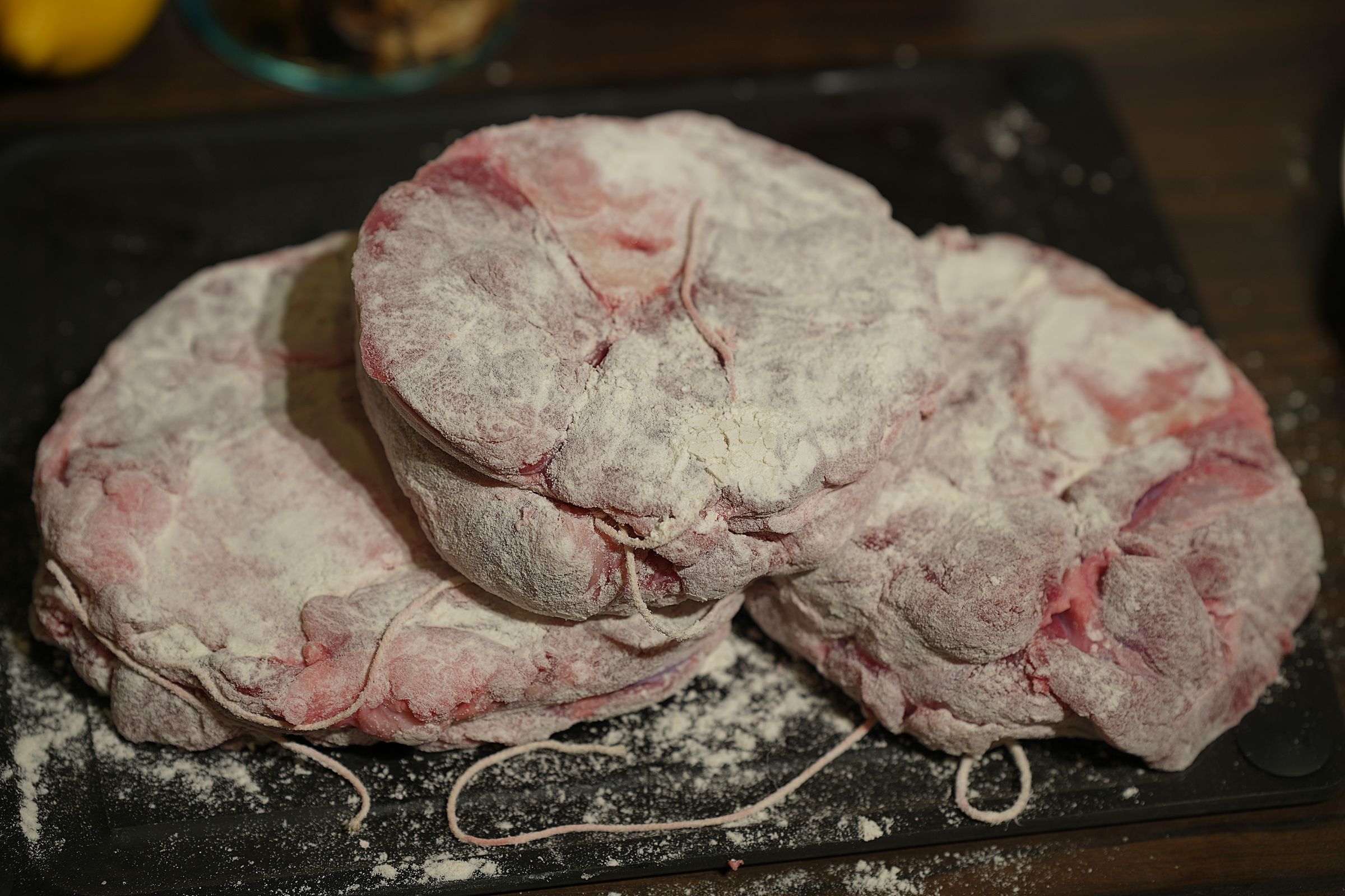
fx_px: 3175
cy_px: 448
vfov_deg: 16.1
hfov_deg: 23.9
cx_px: 672
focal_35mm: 85
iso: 80
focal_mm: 85
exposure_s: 1/40
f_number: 2.8
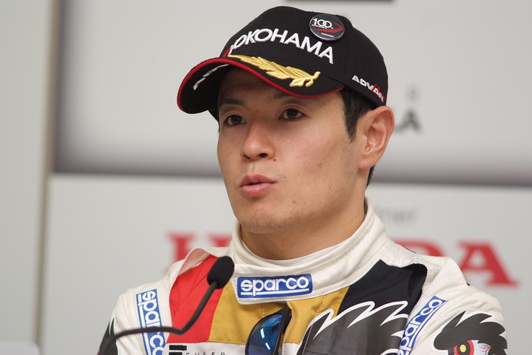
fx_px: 3990
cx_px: 266
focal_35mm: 270
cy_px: 178
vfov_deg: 5.1
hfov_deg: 7.6
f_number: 2.8
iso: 400
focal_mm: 180
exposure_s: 1/250
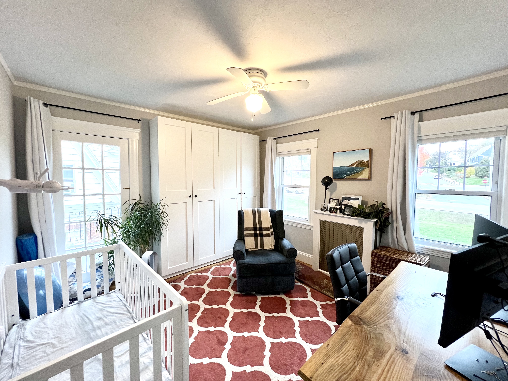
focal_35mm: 13
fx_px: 191
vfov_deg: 89.9
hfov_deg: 106.2
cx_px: 254
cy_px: 190
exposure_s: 1/120
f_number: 1.8
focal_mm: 1.57
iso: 250
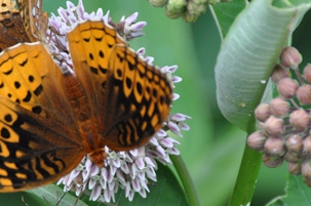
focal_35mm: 894
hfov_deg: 2.3
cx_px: 82
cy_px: 155
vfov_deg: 1.5
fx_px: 7711
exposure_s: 1/400
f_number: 5.6
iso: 1250
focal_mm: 300
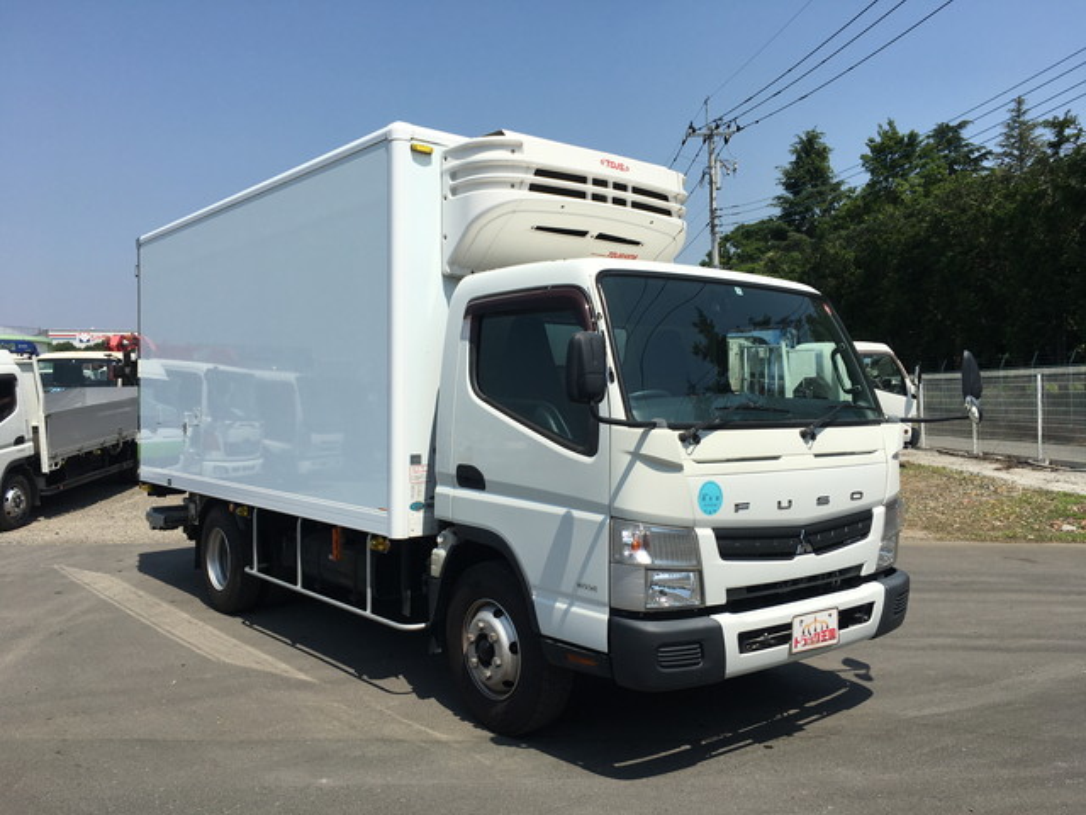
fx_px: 910
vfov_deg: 48.2
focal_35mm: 29
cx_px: 543
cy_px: 408
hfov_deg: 61.7
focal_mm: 4.15
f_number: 2.2
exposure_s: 1/2564
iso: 25
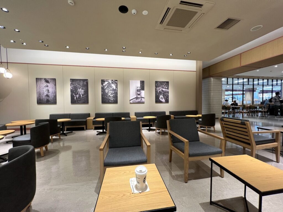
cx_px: 142
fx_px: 106
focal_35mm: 13
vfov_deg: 89.9
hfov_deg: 106.2
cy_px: 106
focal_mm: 1.57
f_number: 1.8
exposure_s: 1/120
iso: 200
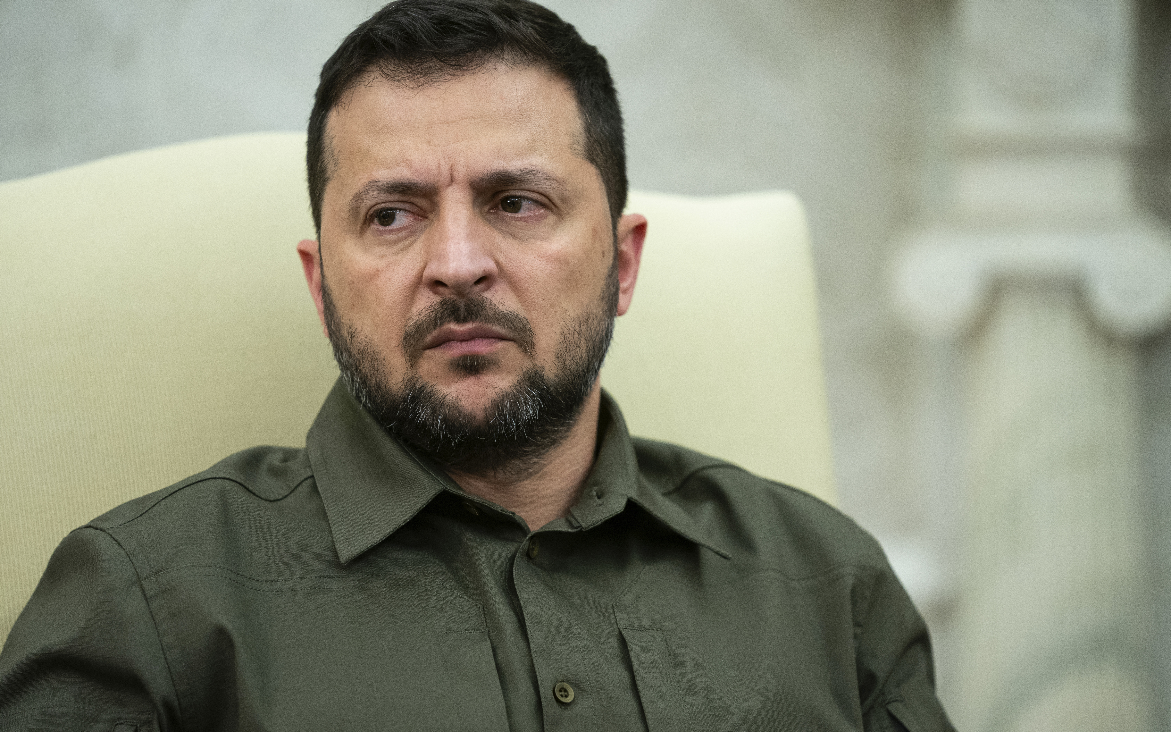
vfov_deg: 6.4
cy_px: 346
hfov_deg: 10.3
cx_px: 585
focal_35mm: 204
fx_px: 6510
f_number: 2.8
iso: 2000
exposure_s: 1/500
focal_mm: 200
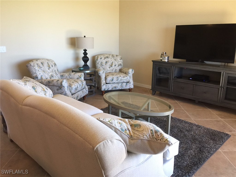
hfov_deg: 61.7
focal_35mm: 29
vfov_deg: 48.2
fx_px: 198
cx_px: 118
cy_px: 88
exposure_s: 1/30
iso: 50
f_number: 2.2
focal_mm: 4.15
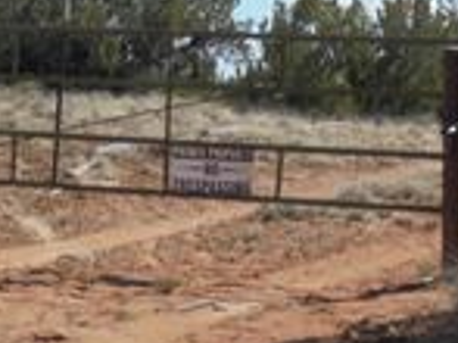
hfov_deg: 14.9
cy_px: 123
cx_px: -34
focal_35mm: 129
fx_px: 1705
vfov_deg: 11.5
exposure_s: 1/100
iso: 100
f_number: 13.3
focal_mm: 6.9
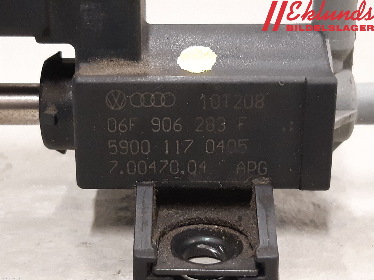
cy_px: 140
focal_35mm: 26
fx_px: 281
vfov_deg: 53.1
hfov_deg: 67.3
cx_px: 187
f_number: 1.7
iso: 200
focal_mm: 3.93
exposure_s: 1/33
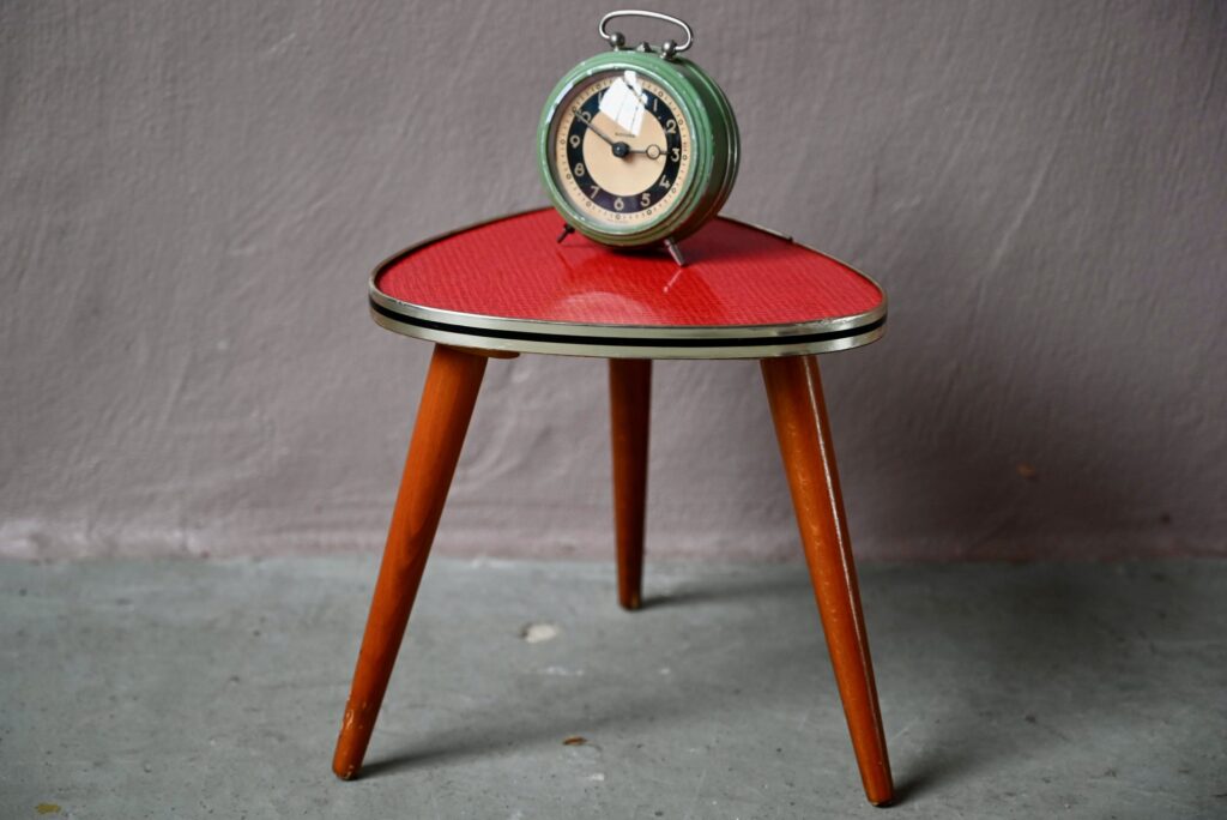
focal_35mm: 63
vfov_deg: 21.6
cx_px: 614
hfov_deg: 31.9
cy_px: 410
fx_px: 2148
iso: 900
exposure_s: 1/60
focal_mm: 63
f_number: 4
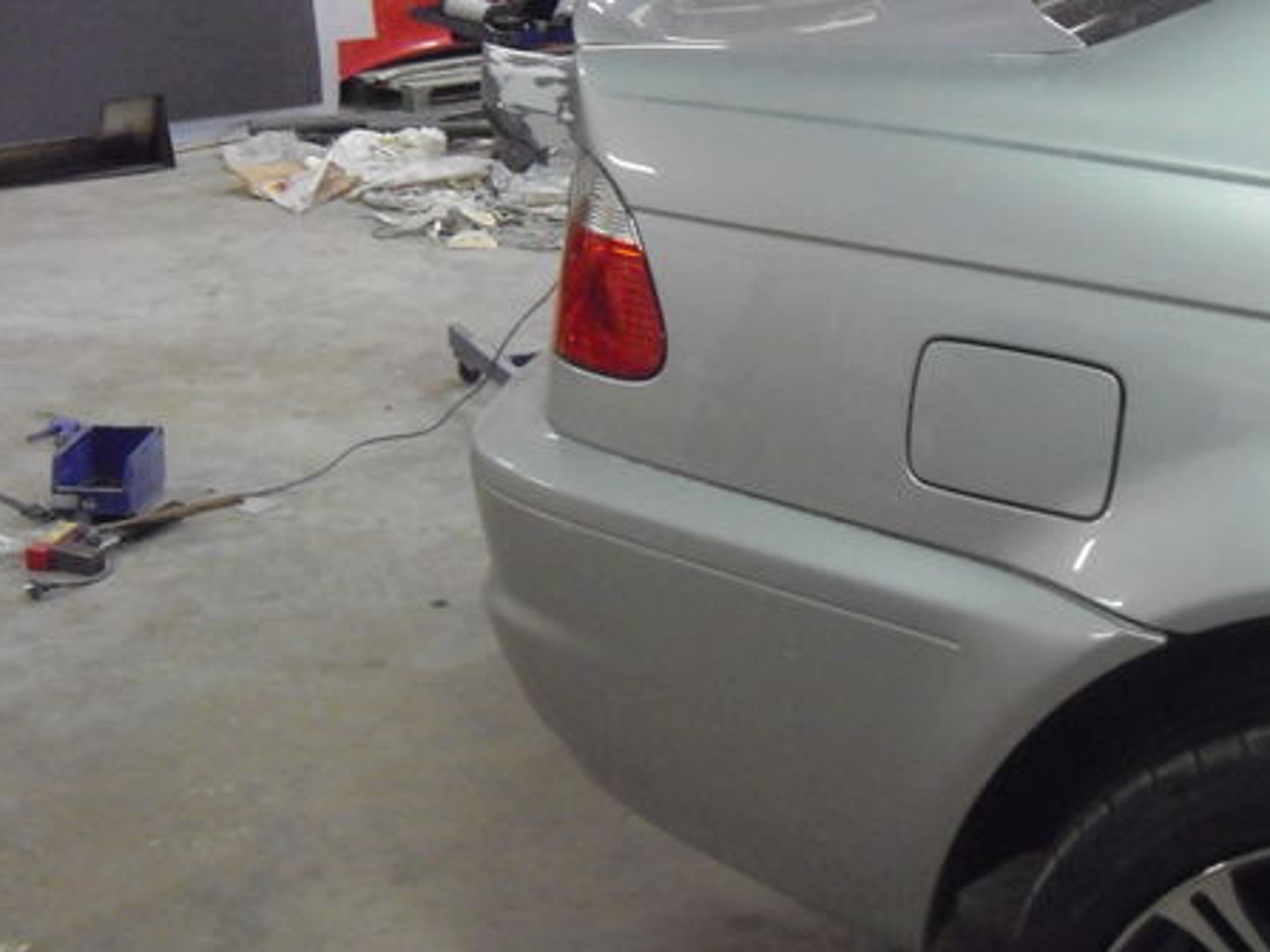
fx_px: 1944
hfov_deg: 35.8
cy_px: 386
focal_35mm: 53
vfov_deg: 27.5
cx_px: 850
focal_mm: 6.2
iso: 800
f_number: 2.7
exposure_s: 1/40
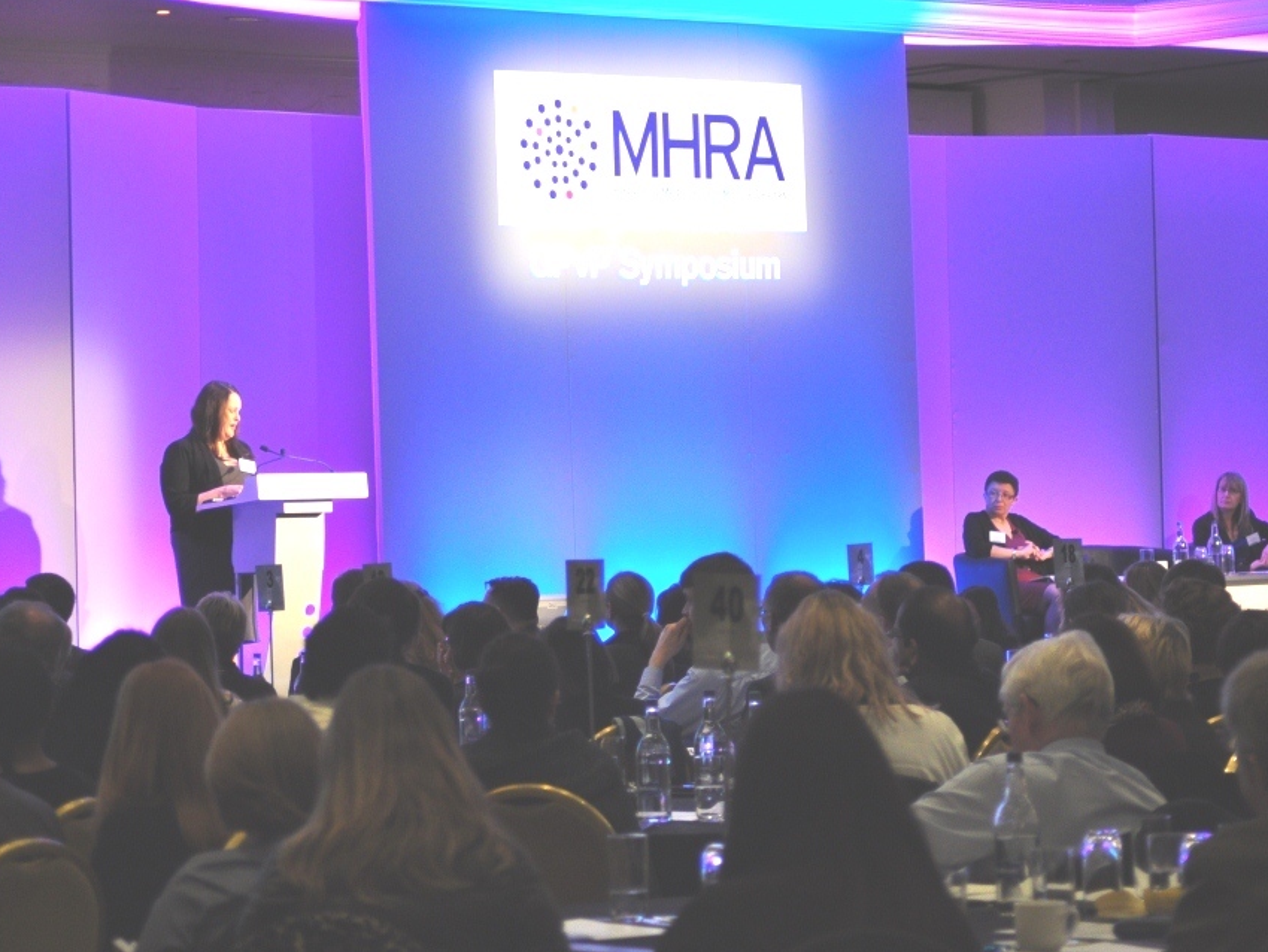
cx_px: 640
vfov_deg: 13.0
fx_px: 4177
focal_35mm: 114
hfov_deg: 17.3
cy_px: 476
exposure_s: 1/80
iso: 640
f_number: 4
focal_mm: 70
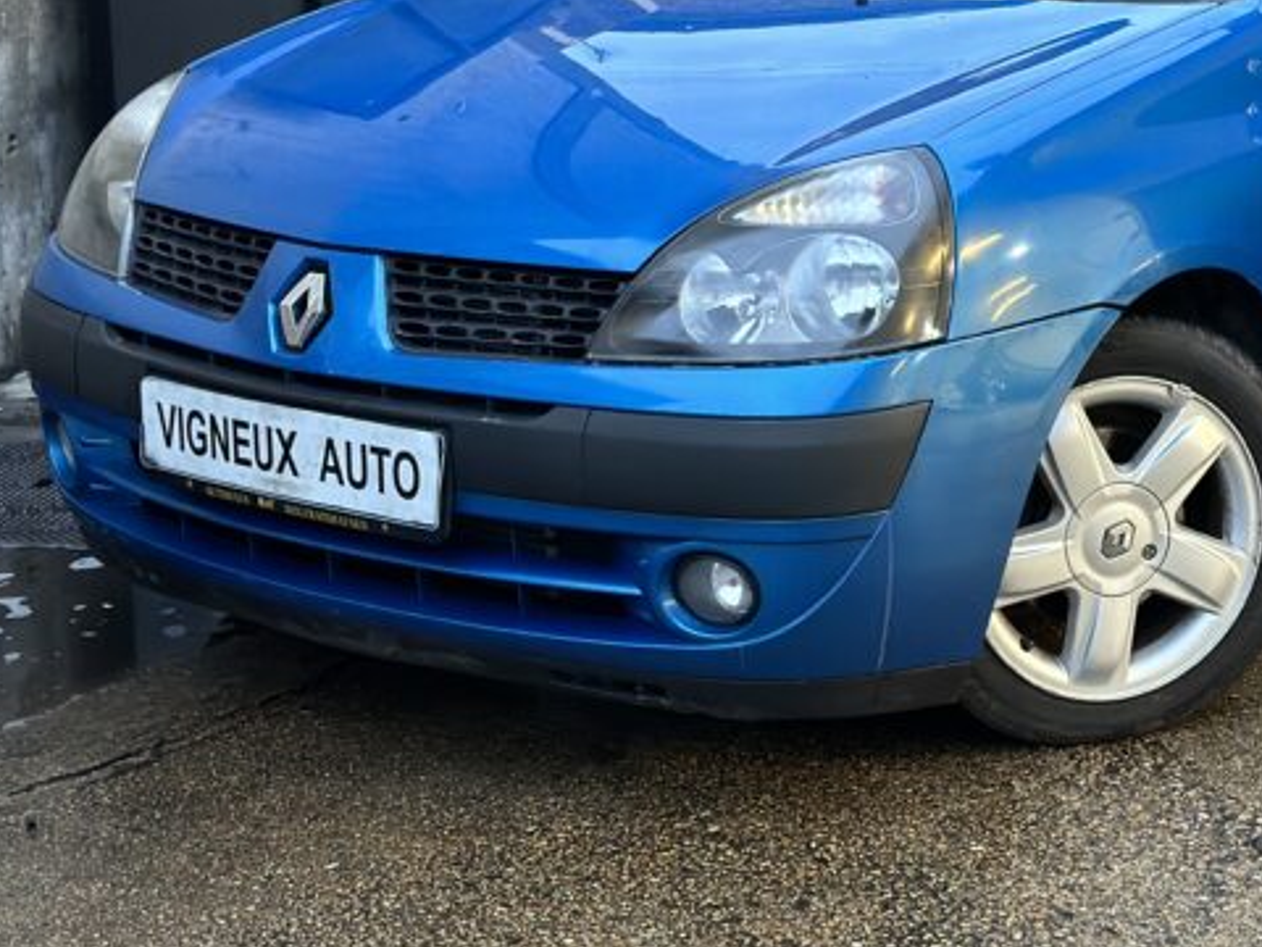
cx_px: 949
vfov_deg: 18.3
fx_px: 2917
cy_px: 237
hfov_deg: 24.1
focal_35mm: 80
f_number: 1.78
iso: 500
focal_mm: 6.86
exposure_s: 1/33
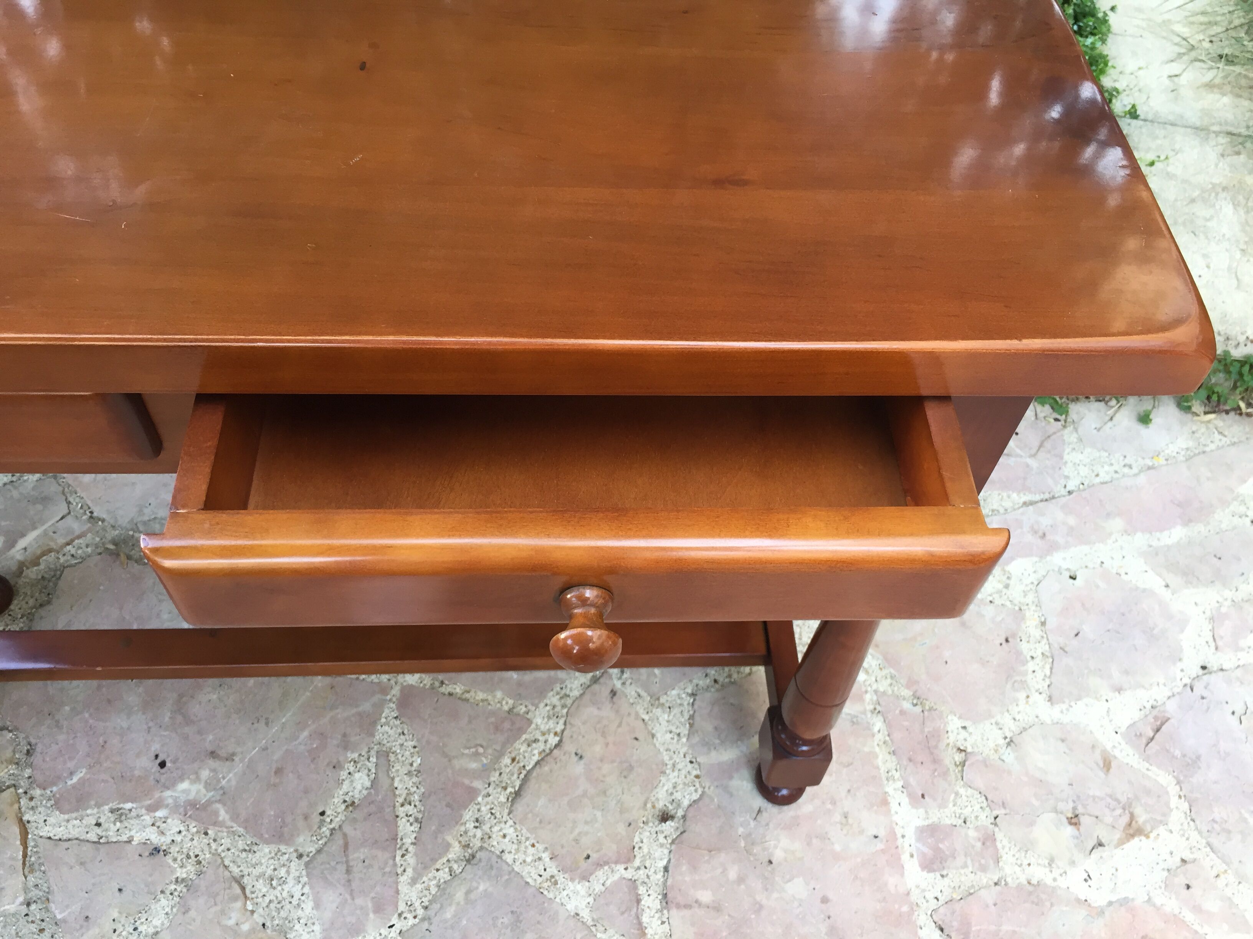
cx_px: 626
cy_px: 470
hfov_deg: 61.7
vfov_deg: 48.2
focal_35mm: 29
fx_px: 1050
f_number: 2.2
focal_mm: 4.15
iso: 32
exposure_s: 1/40
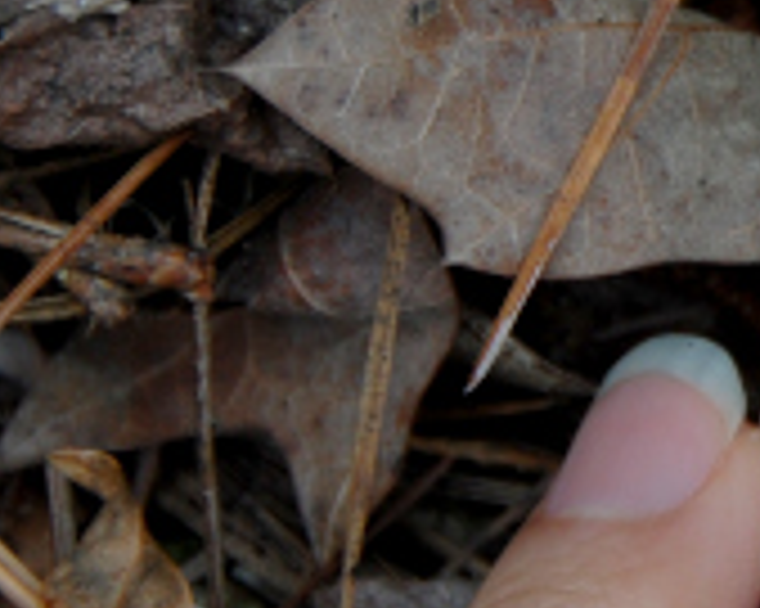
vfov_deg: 3.2
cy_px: -7
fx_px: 10693
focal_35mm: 476
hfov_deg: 4.0
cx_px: 1201
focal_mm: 95
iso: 400
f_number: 8
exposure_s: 1/160
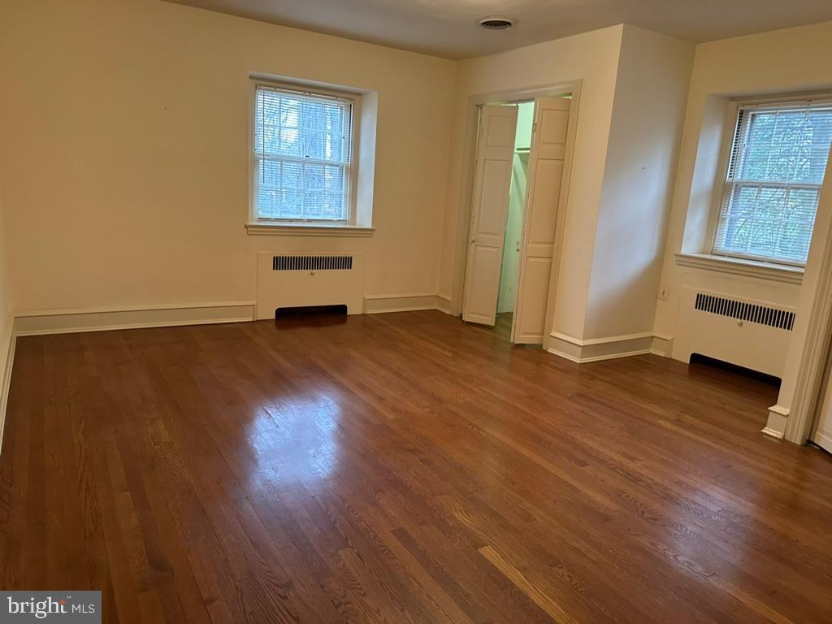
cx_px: 416
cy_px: 312
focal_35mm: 24
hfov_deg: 71.6
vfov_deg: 56.8
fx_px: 577
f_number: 1.78
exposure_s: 1/60
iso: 500
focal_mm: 6.86
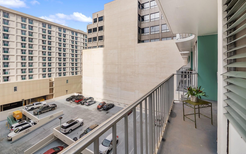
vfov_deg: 74.2
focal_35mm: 15
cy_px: 64
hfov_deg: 101.5
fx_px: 101
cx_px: 124
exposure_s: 1/6400
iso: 125
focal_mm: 7
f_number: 4
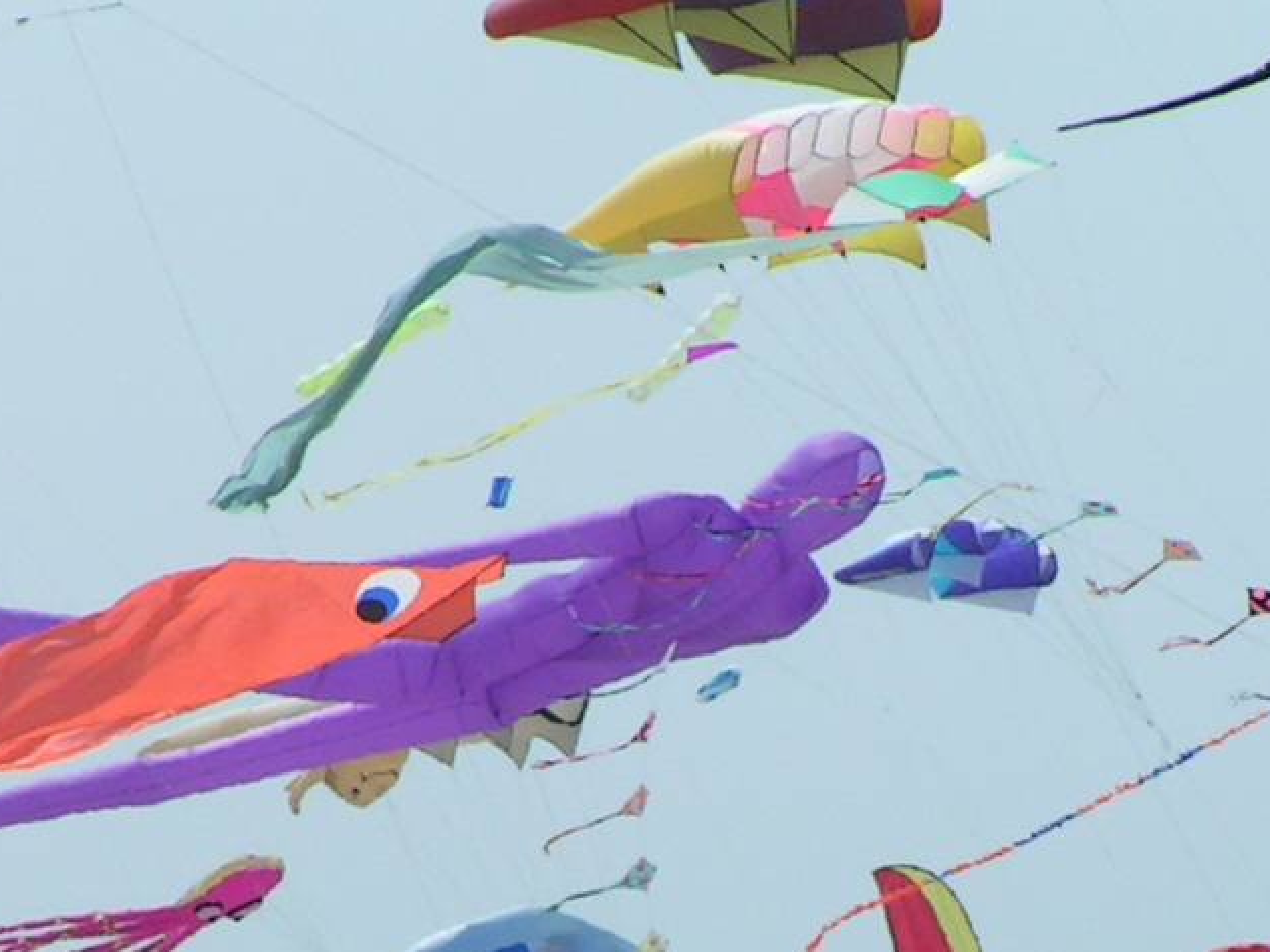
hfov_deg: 2.8
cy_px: 950
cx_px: 776
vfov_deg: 2.1
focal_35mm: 719
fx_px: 26369
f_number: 8
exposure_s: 1/800
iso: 50
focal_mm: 43.3
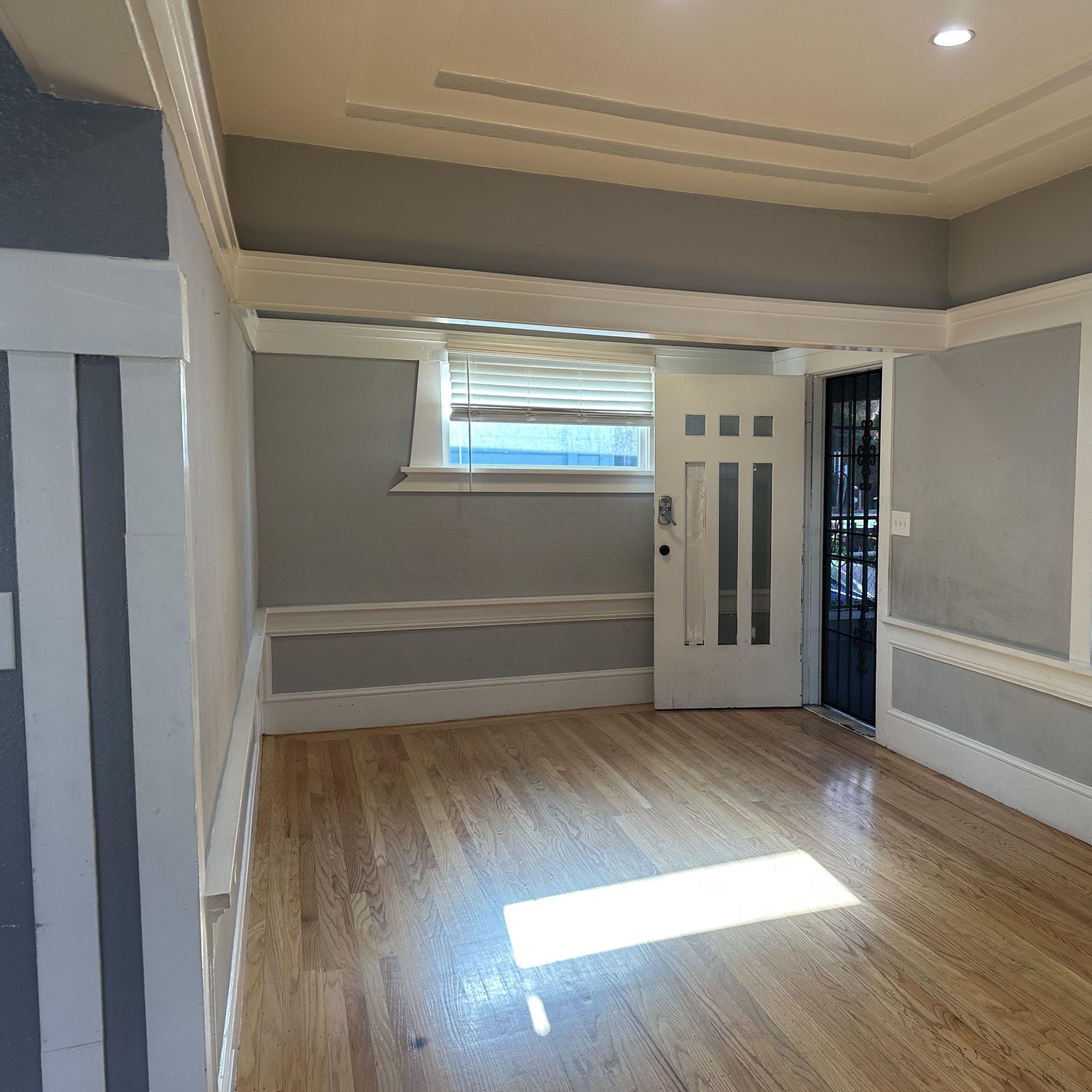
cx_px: 737
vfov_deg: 55.6
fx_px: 1035
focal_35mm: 29
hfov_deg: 54.4
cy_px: 549
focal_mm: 6.86
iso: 80
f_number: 1.78
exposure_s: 1/161
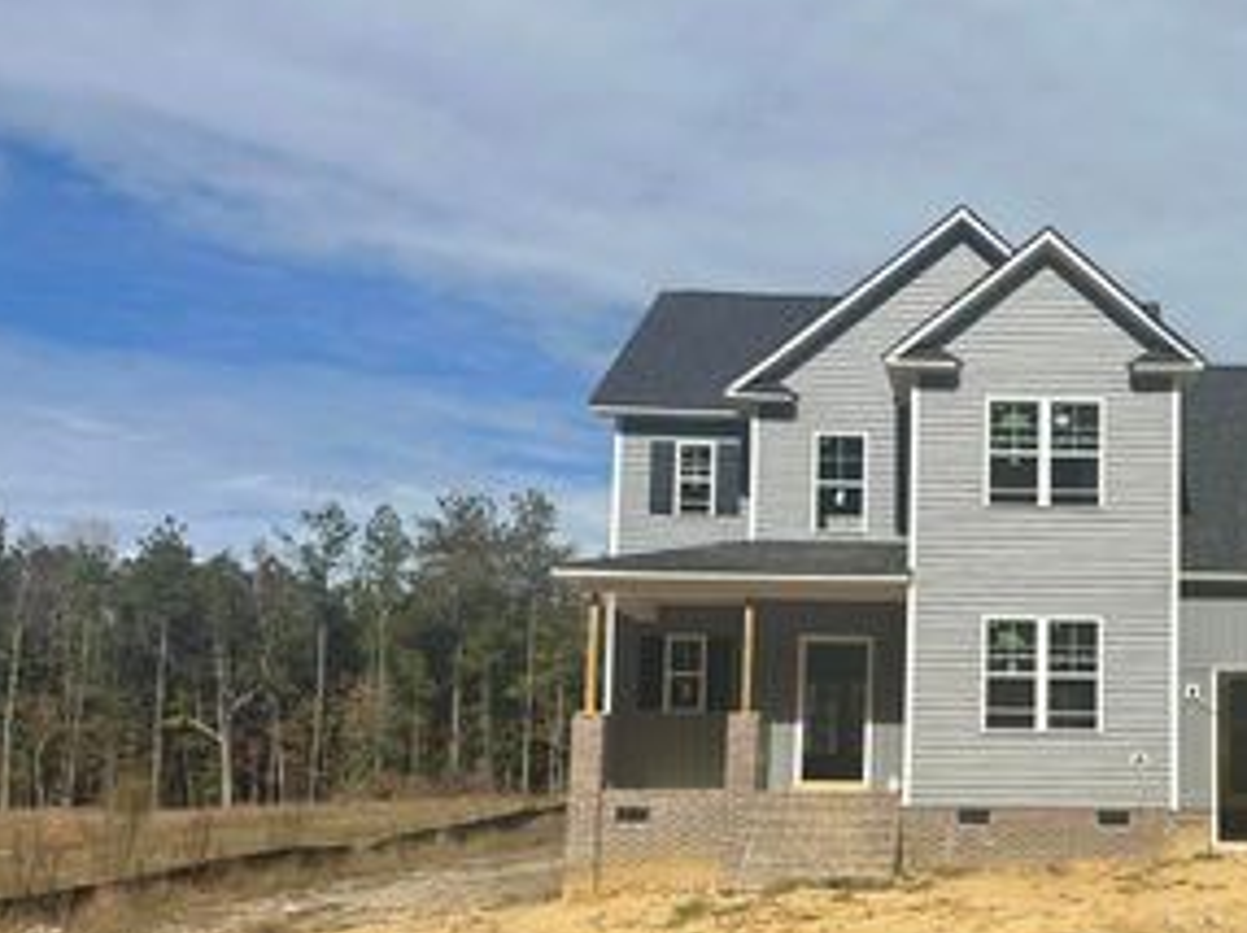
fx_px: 1512
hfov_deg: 42.0
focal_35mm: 42
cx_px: 1068
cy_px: 630
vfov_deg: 34.0
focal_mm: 6.86
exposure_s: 1/7576
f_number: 1.78
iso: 80
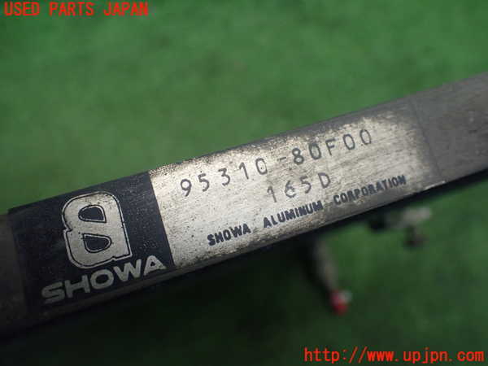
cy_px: 183
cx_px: 244
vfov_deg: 46.8
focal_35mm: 30
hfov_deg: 60.0
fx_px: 423
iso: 400
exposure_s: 1/125
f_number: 2.3
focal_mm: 5.4
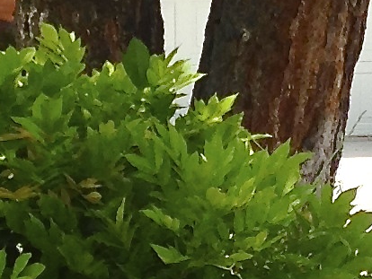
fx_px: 2796
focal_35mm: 260
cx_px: 208
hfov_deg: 7.6
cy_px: 168
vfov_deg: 5.7
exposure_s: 1/889
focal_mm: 4.13
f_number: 2.4
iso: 50
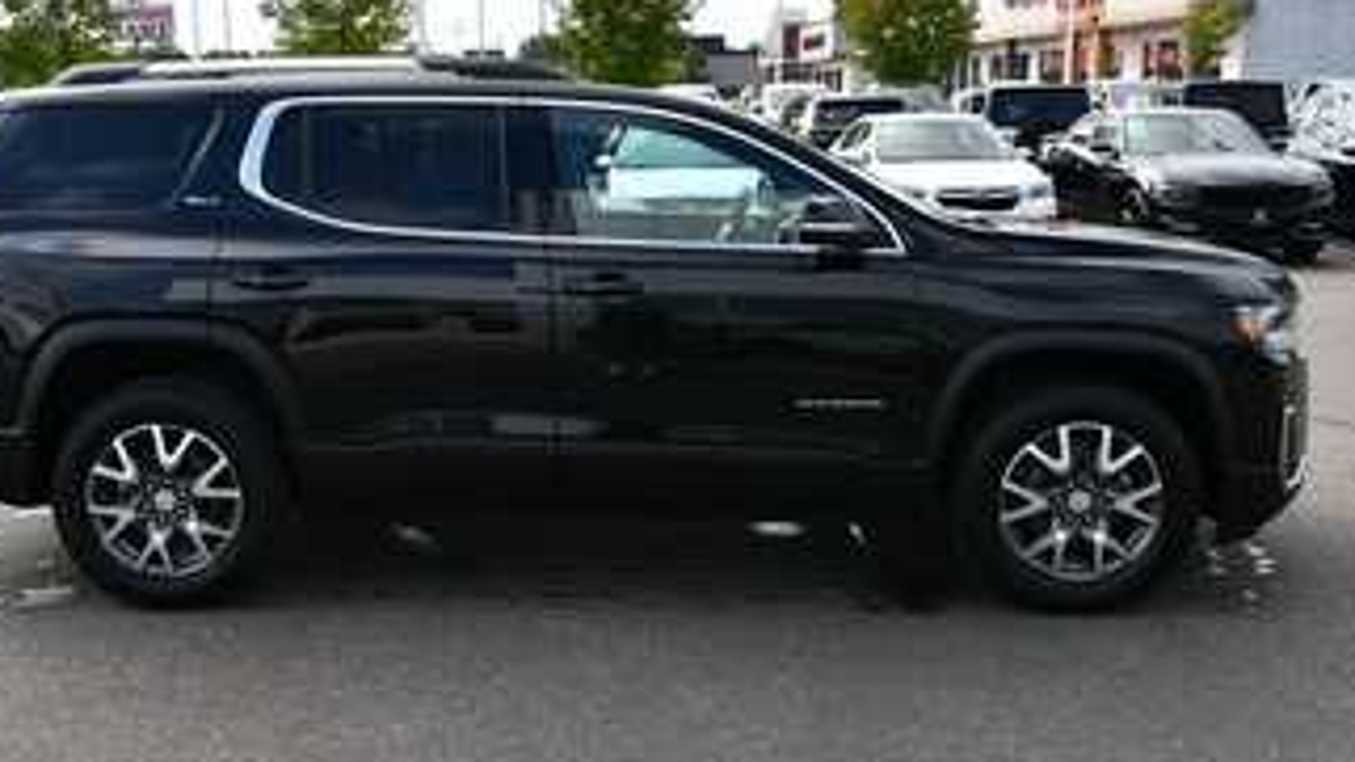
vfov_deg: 30.4
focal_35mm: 39
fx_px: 1401
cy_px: 343
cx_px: 577
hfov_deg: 51.4
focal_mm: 20
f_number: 7.1
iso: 200
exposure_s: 1/250
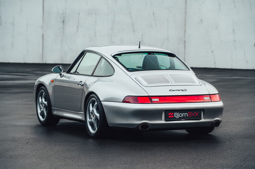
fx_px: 1061
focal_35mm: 150
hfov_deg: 13.7
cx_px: 128
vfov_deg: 9.1
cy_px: 84
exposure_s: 1/80
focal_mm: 150
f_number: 6.3
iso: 400
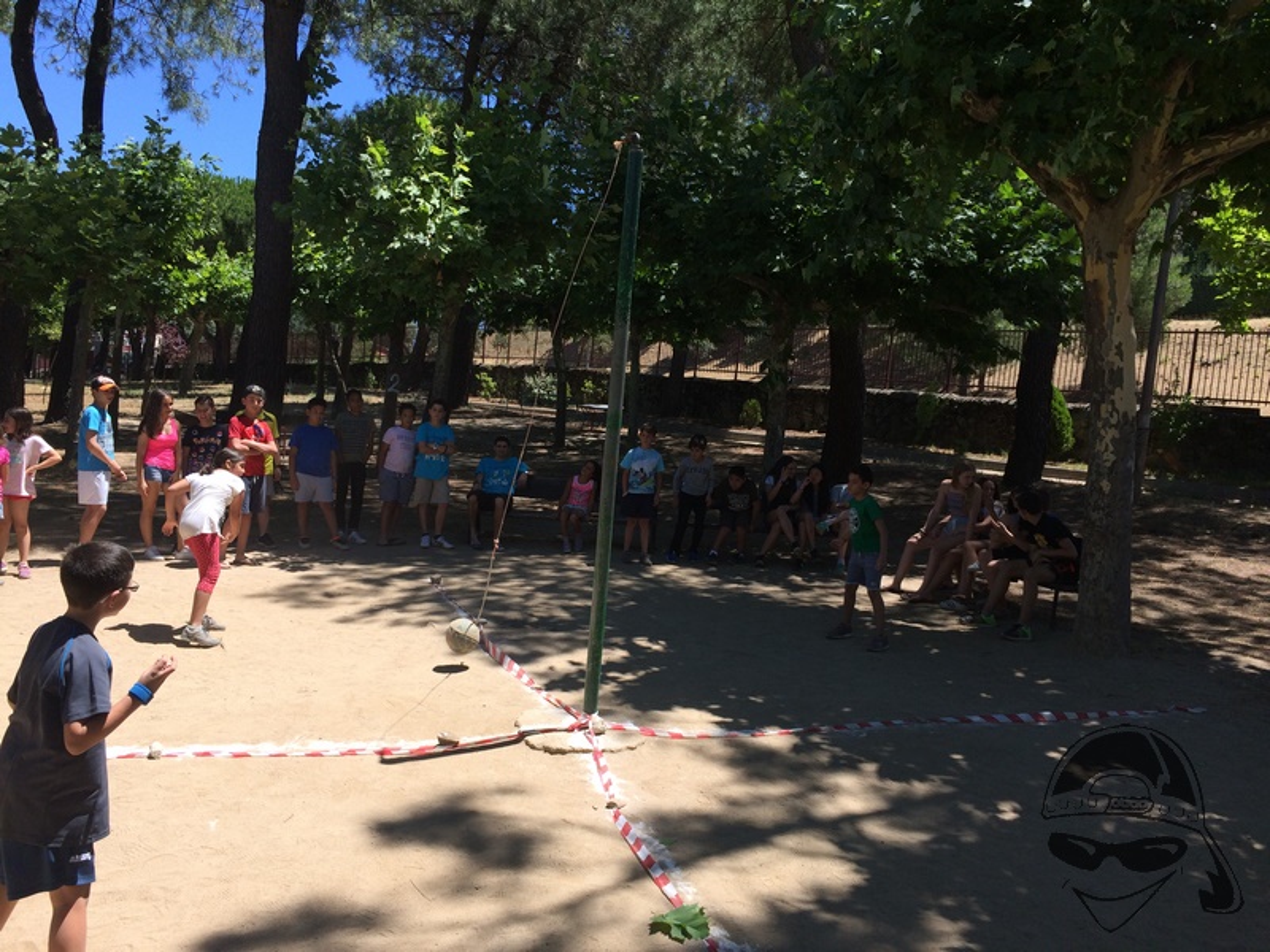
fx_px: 1064
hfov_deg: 61.7
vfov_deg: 48.2
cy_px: 476
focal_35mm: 29
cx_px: 635
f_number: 2.2
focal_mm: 4.15
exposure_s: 1/1208
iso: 32
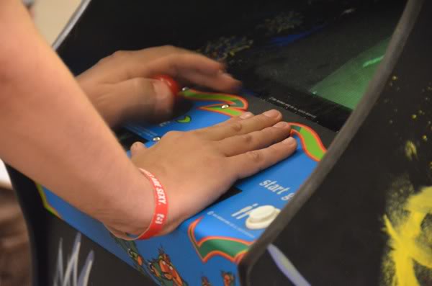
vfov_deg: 6.7
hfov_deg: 10.2
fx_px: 2424
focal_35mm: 202
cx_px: 216
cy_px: 143
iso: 6400
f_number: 5.6
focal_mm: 135
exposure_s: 1/8
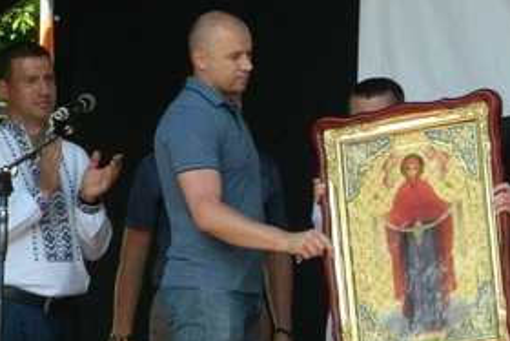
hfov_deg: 5.4
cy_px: 239
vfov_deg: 3.6
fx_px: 5428
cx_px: 419
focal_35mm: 383
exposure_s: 1/640
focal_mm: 23.2
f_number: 4.7
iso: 400
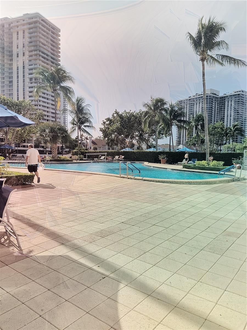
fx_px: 257
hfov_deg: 51.4
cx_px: 124
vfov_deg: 65.3
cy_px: 165
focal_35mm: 27
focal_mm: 4.71
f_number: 1.79
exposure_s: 1/3099
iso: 112
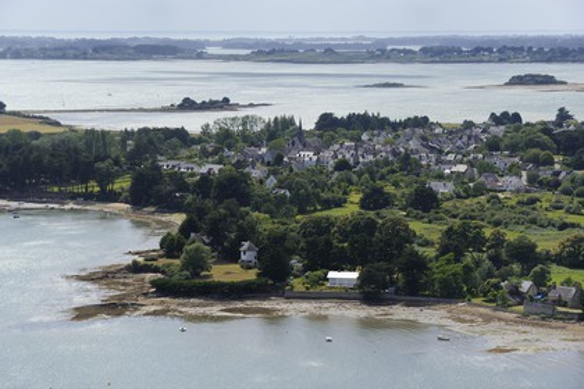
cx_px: 292
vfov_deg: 11.2
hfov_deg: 16.8
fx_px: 1979
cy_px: 194
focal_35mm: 122
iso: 400
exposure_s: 1/1250
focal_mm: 122
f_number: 8
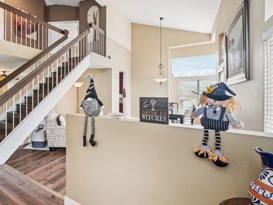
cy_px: 89
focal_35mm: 18
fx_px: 142
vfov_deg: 71.3
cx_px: 77
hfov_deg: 82.5
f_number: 8
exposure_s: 1/10
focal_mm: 13
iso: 400
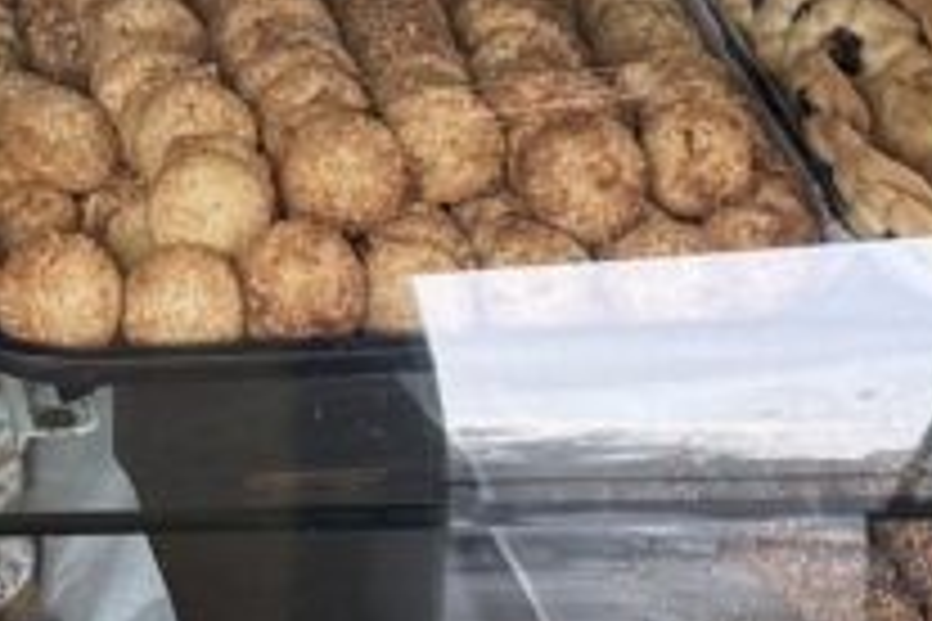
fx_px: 4789
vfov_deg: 7.1
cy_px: -662
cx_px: -225
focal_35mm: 185
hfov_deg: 10.9
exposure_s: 1/120
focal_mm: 6.76
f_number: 1.78
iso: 160
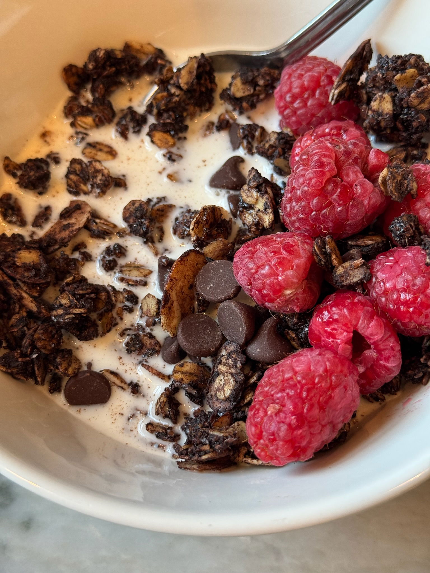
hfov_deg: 30.3
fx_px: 795
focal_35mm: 48
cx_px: 215
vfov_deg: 39.7
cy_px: 286
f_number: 1.78
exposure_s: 1/60
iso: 100
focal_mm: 6.76
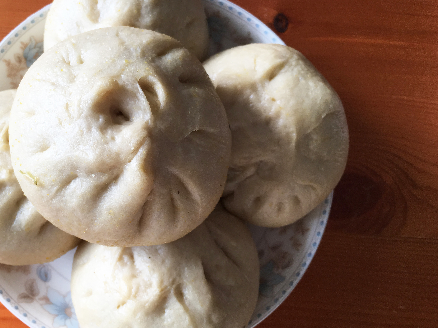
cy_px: 160
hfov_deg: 49.6
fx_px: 468
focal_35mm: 37
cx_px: 164
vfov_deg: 38.7
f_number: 2.2
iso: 40
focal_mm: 4.15
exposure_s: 1/100
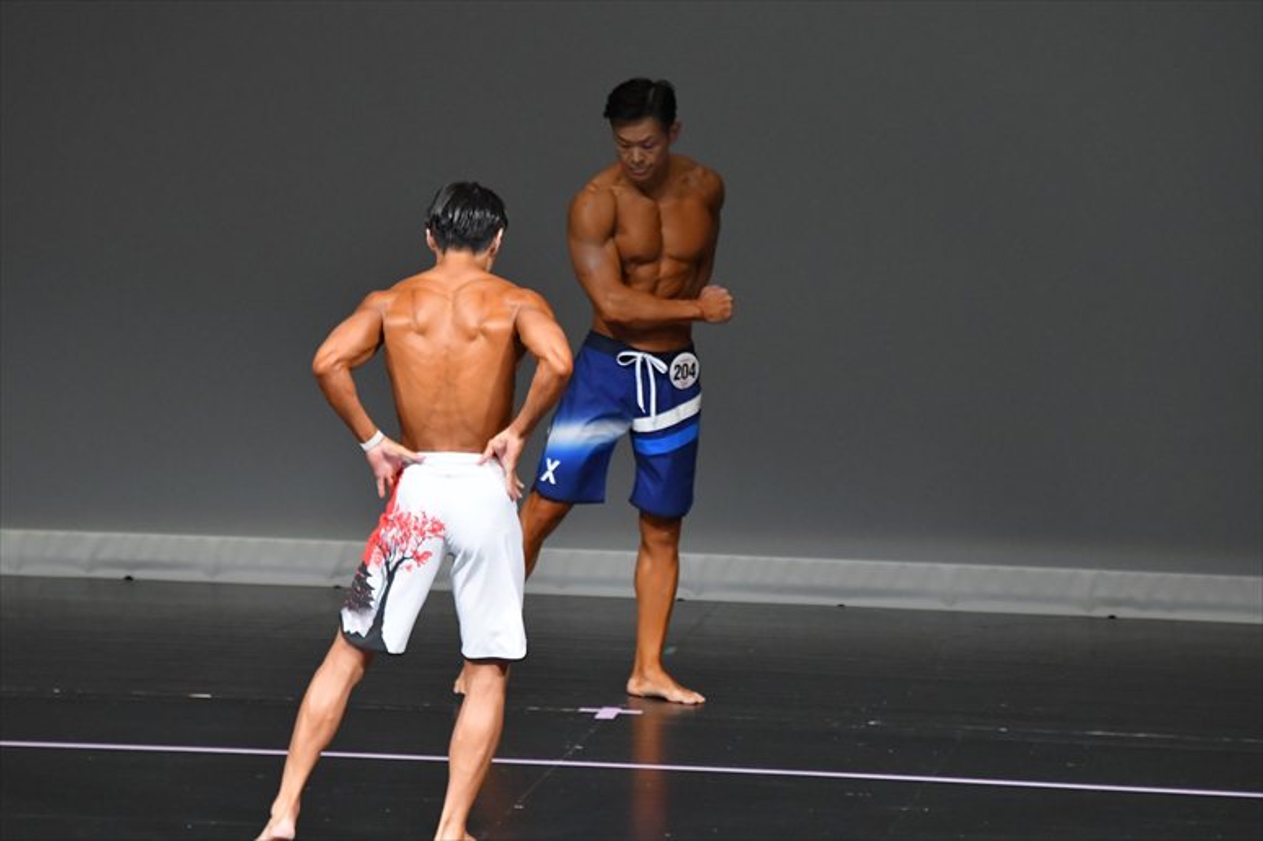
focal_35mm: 345
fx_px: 12098
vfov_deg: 4.0
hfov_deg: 6.0
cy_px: 420
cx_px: 632
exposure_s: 1/400
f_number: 5.6
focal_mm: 230
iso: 4000
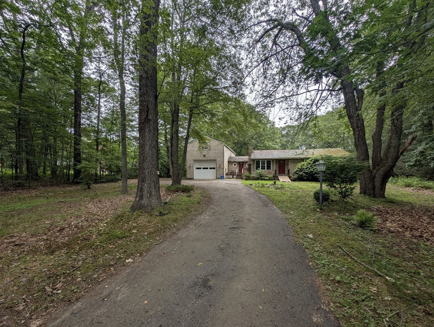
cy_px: 177
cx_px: 223
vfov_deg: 89.9
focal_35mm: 13
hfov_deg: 106.1
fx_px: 163
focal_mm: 2.23
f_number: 1.95
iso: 39
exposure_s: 1/600
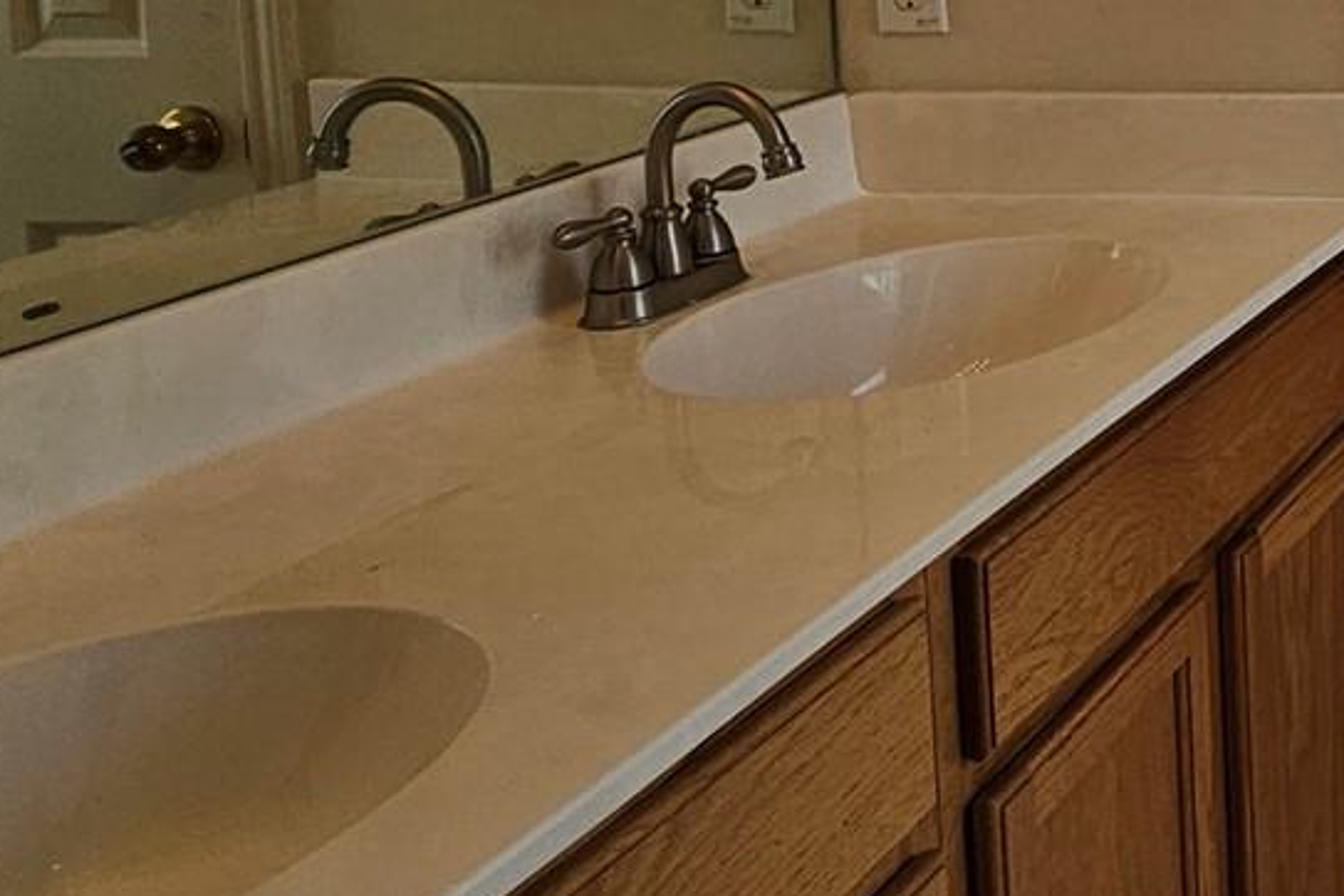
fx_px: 1904
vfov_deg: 24.6
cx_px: 1844
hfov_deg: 29.4
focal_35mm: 51
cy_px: -99
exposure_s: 1/380
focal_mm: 2.2
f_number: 2.2
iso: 50
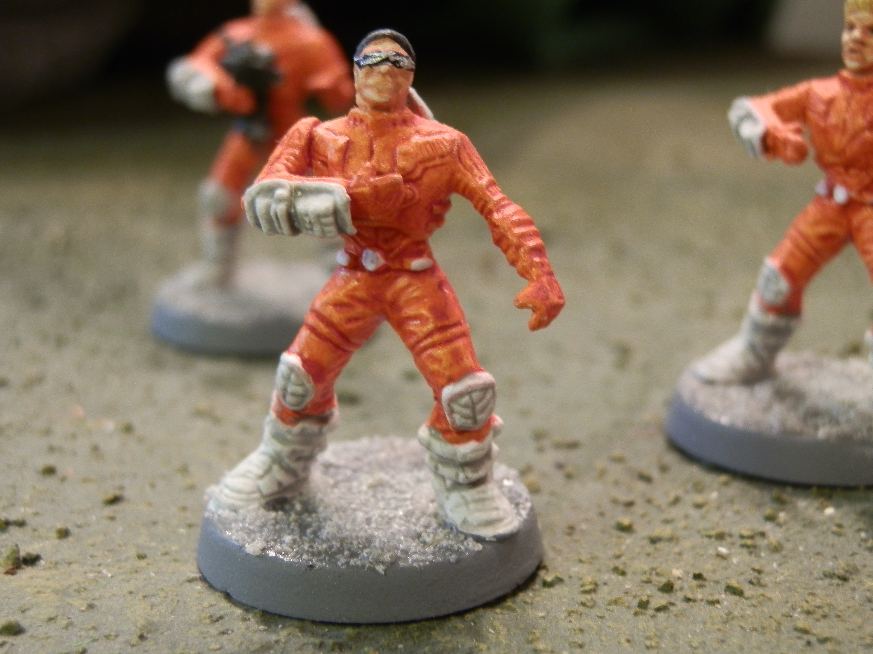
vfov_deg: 24.0
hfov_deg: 31.7
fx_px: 1538
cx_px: 436
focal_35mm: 61
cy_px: 327
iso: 200
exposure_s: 1/10
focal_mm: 10.99
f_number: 3.7
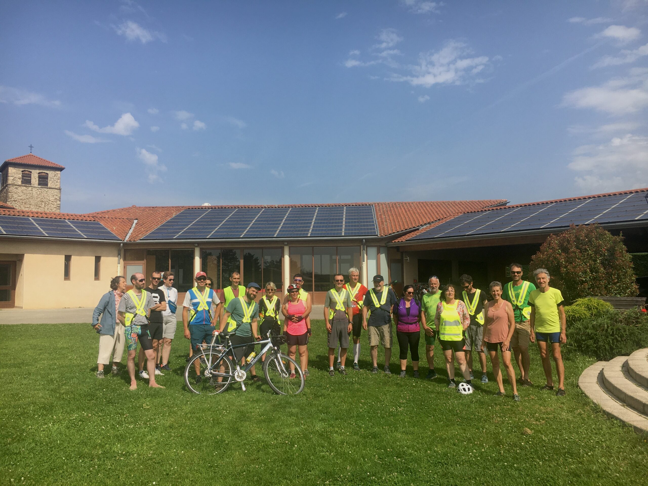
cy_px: 243
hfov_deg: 61.7
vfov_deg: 48.2
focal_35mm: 29
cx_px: 324
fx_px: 543
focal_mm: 4.15
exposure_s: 1/1672
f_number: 2.2
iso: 25
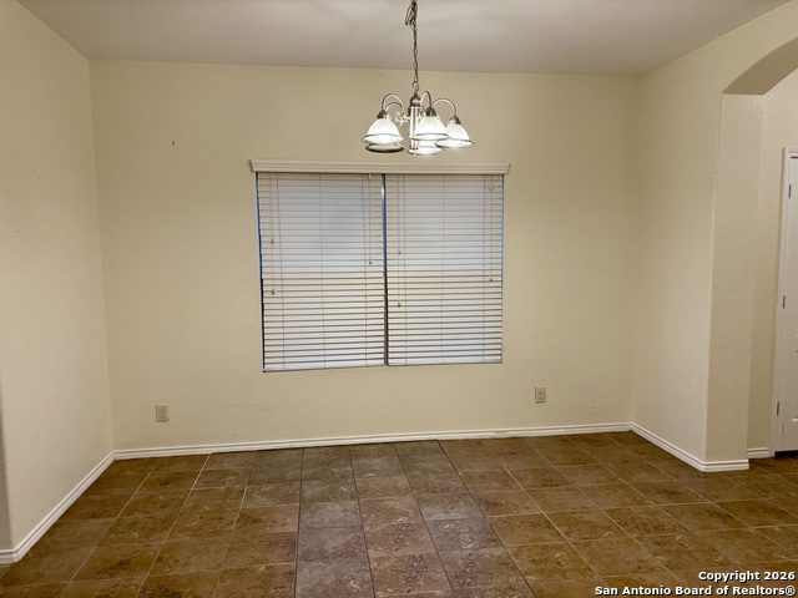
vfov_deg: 53.1
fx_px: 599
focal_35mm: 26
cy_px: 299
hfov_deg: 67.3
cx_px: 399
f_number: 1.6
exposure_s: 1/60
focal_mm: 5.96
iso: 125
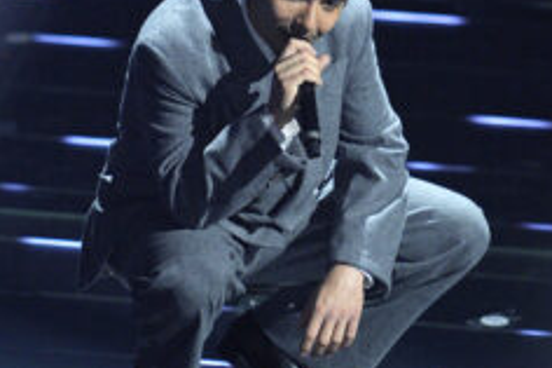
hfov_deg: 3.1
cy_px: 183
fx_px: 10128
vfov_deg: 2.1
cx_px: 341
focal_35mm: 661
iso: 4000
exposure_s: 1/500
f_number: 3.2
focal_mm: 400
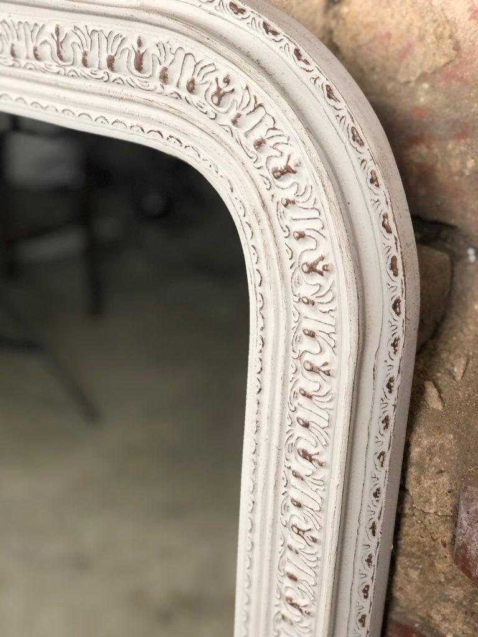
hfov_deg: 28.0
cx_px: 239
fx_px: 957
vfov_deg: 36.8
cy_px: 318
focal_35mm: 52
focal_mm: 6
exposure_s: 1/33
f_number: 2.4
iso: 100
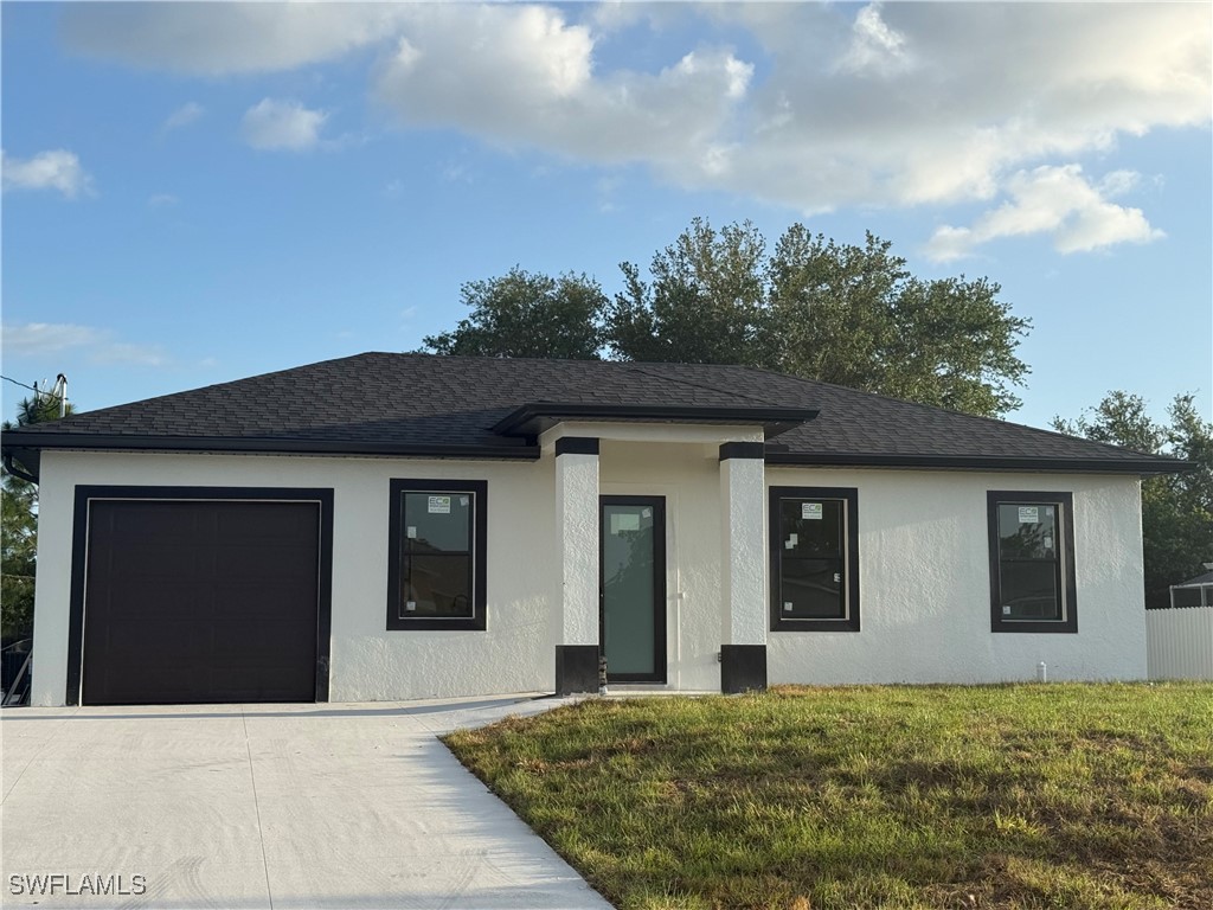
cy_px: 455
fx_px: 1682
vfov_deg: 30.3
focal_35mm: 48
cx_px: 606
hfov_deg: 39.7
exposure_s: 1/3096
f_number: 1.78
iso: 80
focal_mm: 6.76
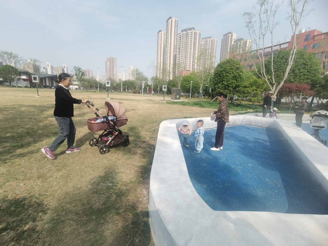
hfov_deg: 91.0
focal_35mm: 17
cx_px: 164
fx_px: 161
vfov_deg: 74.7
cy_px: 123
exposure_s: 1/820
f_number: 2.2
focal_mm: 2.26
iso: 50
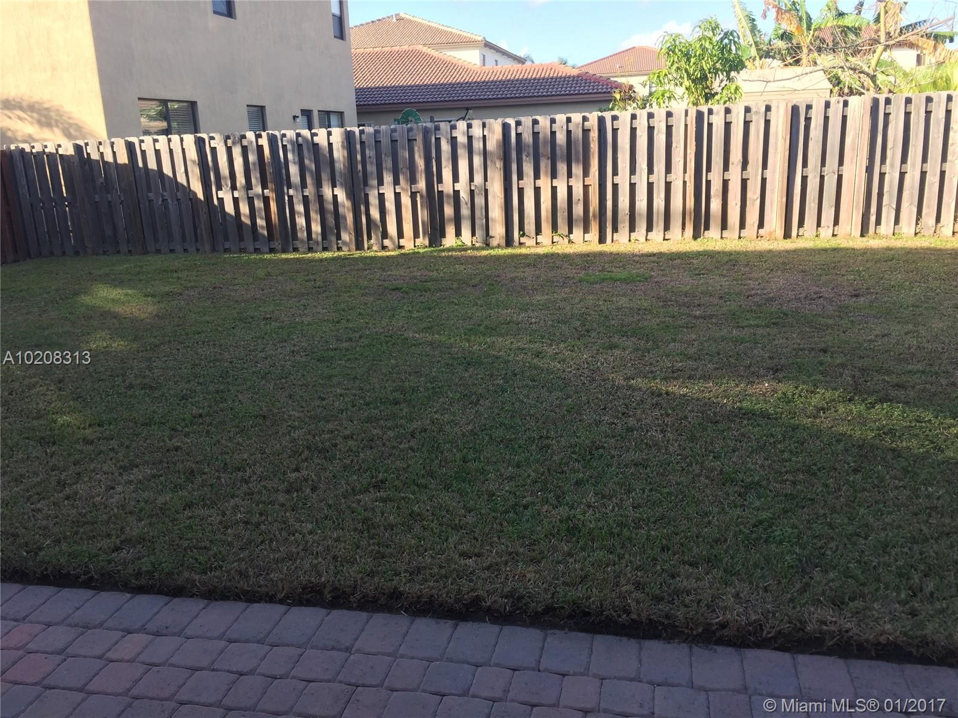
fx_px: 803
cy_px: 359
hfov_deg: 61.7
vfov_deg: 48.2
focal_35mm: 29
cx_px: 479
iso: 32
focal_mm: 4.15
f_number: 2.2
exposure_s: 1/359
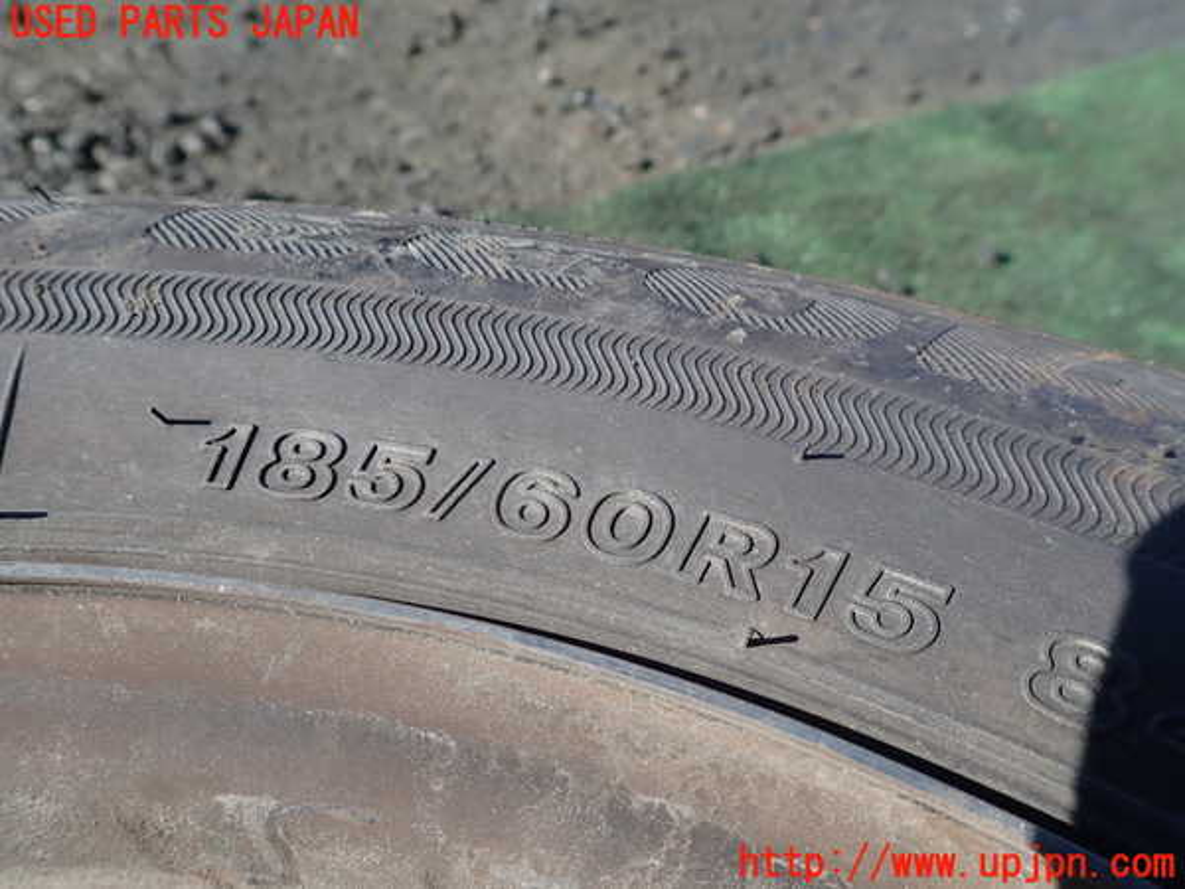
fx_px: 856
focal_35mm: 25
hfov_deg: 69.4
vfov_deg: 54.9
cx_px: 592
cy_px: 444
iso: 100
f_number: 2.8
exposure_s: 1/640
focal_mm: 4.5
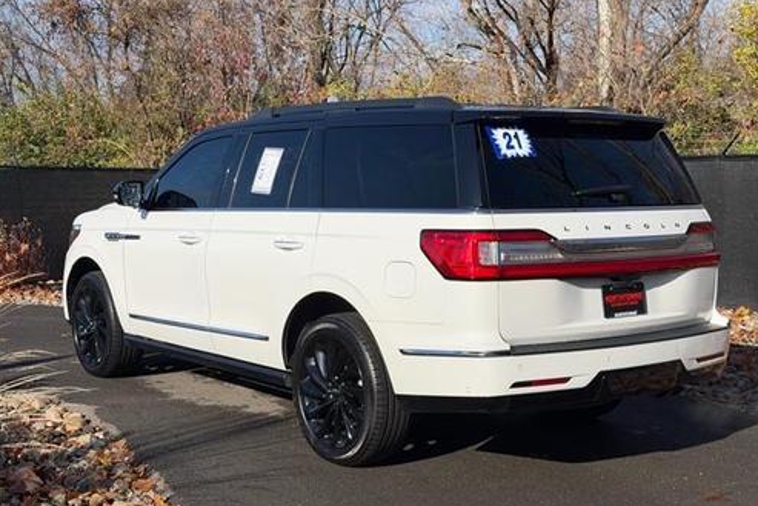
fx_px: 1074
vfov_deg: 26.5
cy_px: 275
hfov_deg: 38.9
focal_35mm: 51
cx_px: 386
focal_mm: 6.76
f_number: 1.78
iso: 80
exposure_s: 1/8772
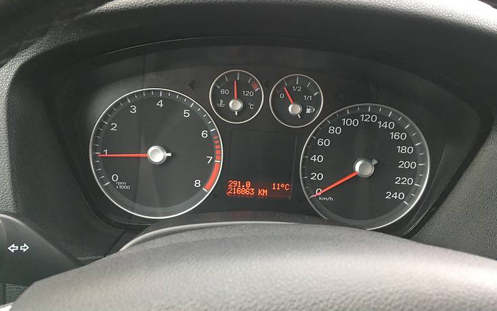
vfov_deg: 38.3
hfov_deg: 58.1
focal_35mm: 33
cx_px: 239
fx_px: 447
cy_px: 156
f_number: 2.2
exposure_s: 1/33
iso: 64
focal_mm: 4.2
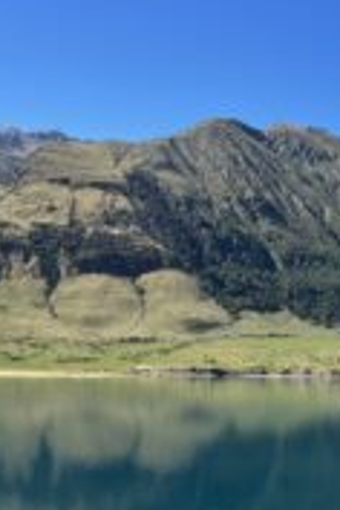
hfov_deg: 23.2
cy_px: 352
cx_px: 415
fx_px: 751
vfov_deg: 37.0
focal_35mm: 53
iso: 32
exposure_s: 1/1339
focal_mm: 5.1
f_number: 1.6
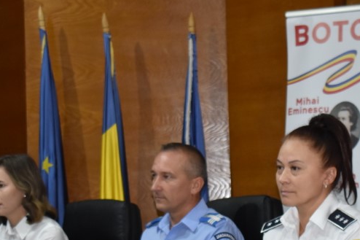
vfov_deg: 10.8
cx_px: 277
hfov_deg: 16.2
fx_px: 1260
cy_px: 204
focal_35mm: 126
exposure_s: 1/60
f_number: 4.8
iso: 1000
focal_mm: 36
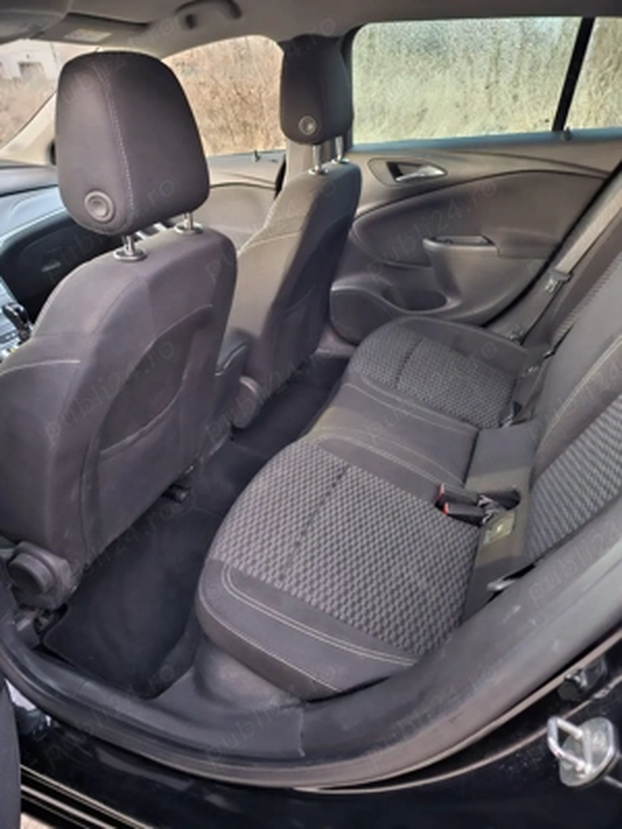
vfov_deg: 73.9
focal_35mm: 23
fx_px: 551
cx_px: 311
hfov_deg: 58.9
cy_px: 414
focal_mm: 6.3
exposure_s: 1/8.59
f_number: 1.7
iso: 1600
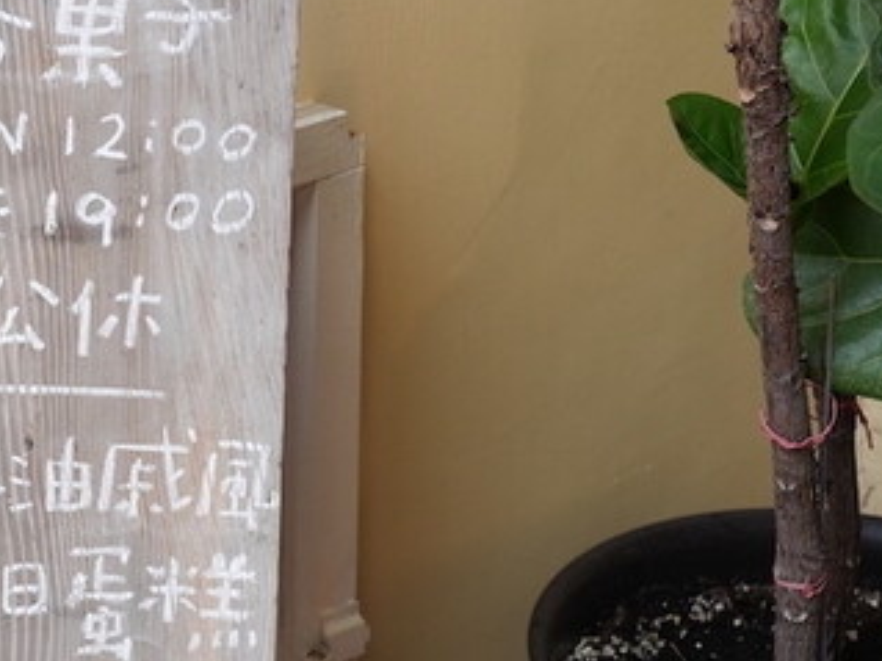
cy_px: 584
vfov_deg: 14.0
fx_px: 2674
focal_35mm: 105
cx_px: 64
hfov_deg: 18.4
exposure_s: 1/100
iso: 1000
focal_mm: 41
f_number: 5
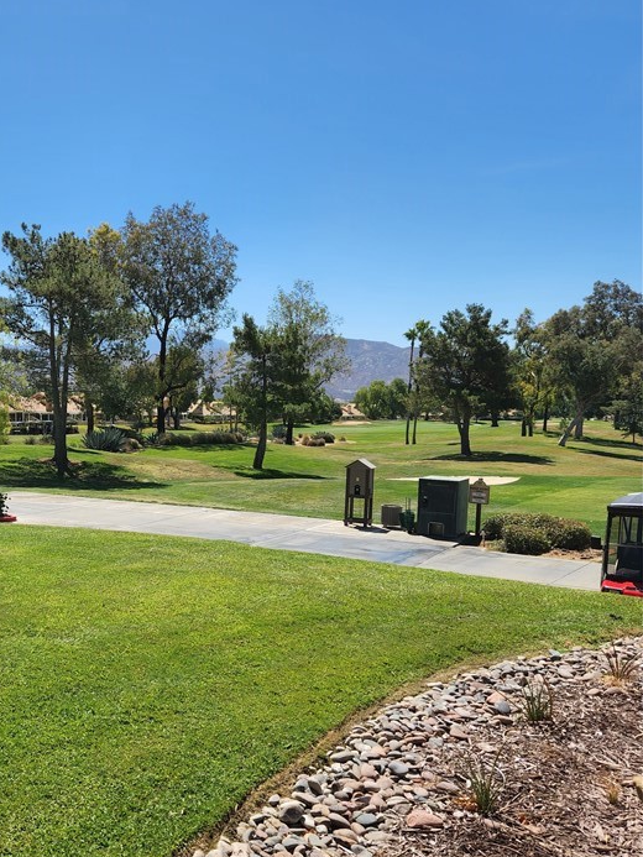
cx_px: 169
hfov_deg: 40.7
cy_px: 450
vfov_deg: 53.9
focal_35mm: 34
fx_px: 842
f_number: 1.8
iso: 20
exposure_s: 1/1571
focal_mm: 5.4
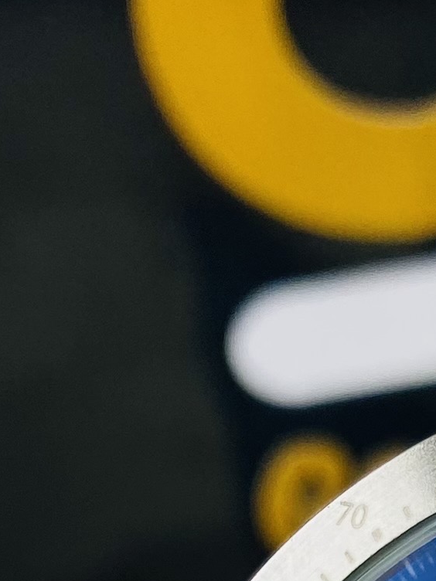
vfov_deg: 12.0
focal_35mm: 134
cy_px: 1371
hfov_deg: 11.0
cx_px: 391
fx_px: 2250
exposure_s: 1/110
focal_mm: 4.25
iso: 32
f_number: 1.8
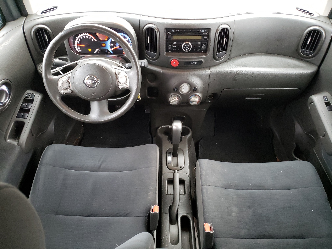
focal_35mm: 26
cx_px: 166
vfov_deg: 53.1
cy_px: 124
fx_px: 249
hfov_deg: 67.3
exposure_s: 1/40
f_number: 1.5
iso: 313
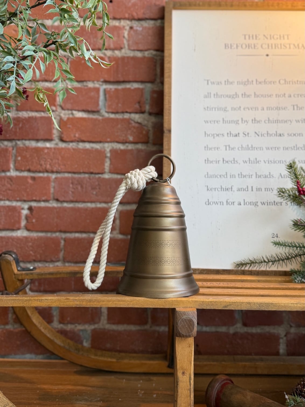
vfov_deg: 71.6
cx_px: 152
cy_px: 204
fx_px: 282
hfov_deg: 56.8
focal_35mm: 24
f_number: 1.78
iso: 125
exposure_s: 1/120
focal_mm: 6.76
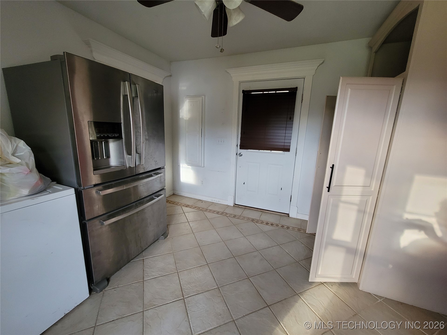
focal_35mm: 13
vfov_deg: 89.9
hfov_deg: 106.2
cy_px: 168
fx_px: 168
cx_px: 224
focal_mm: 2.2
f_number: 2.2
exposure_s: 1/40
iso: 320
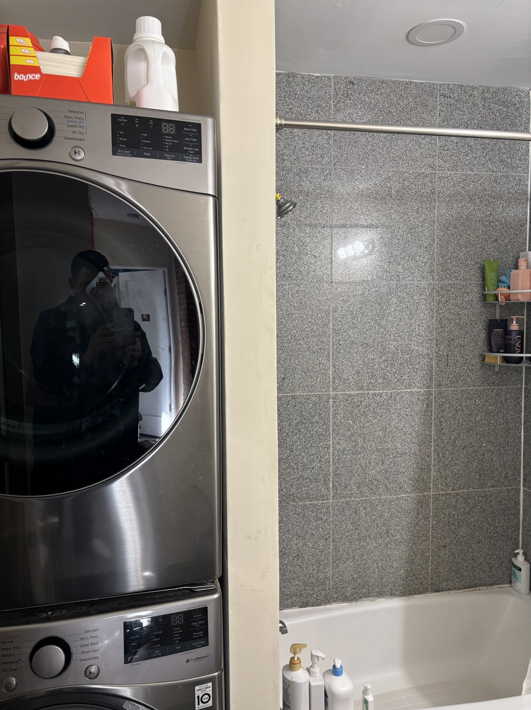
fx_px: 533
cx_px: 266
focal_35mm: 26
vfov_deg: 67.4
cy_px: 355
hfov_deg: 53.0
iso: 160
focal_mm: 5.96
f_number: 1.6
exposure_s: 1/60
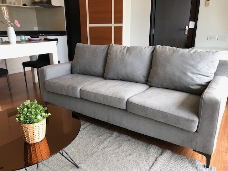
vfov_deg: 49.7
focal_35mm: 28
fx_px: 184
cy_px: 86
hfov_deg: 63.4
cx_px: 114
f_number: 1.8
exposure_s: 1/50
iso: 25
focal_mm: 4
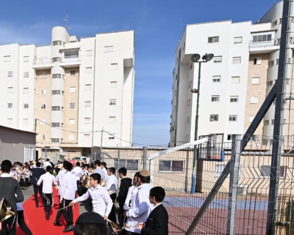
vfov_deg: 48.3
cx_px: 67
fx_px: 252
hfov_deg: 56.8
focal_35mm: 29
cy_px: 172
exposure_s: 1/200
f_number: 11
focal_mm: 16
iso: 100
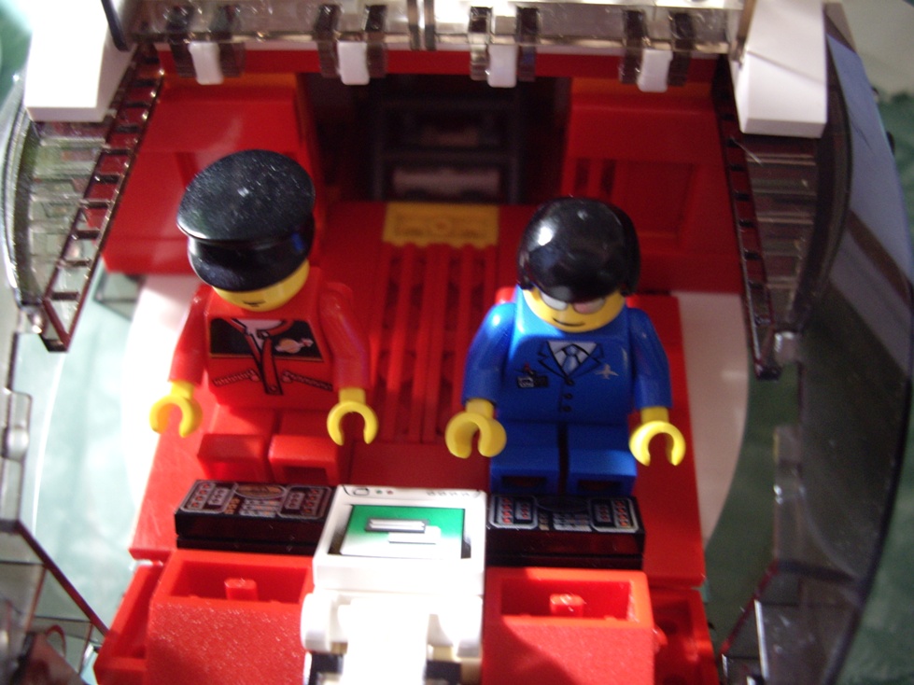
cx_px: 457
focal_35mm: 38
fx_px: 1003
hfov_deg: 49.0
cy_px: 342
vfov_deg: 37.7
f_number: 2.8
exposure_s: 1/30
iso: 200
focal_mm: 7.9
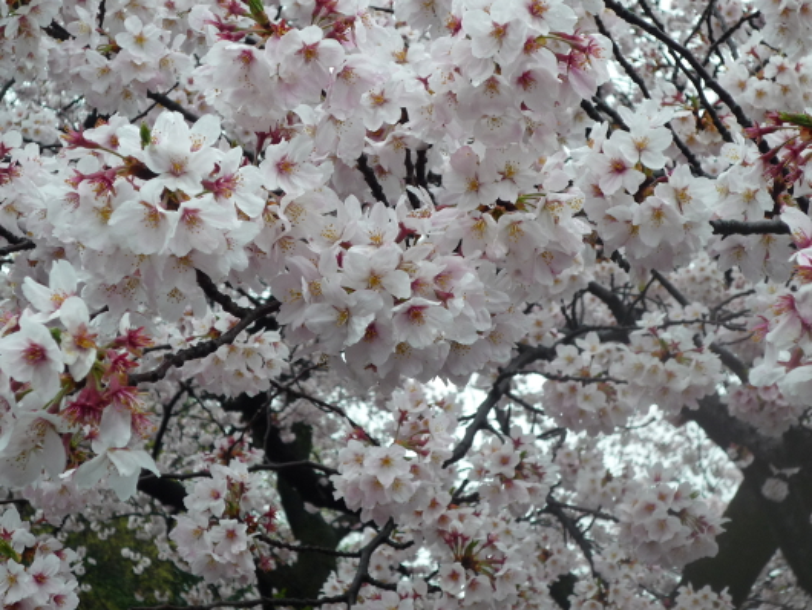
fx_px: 1643
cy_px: 305
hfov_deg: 27.8
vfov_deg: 21.0
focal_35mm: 70
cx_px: 406
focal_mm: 10.4
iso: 100
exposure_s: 1/200
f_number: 4.7
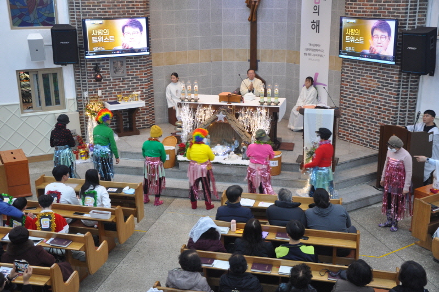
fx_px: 585
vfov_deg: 28.0
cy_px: 146
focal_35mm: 48
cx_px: 220
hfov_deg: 41.2
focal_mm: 32
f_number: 4.5
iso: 400
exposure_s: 1/20
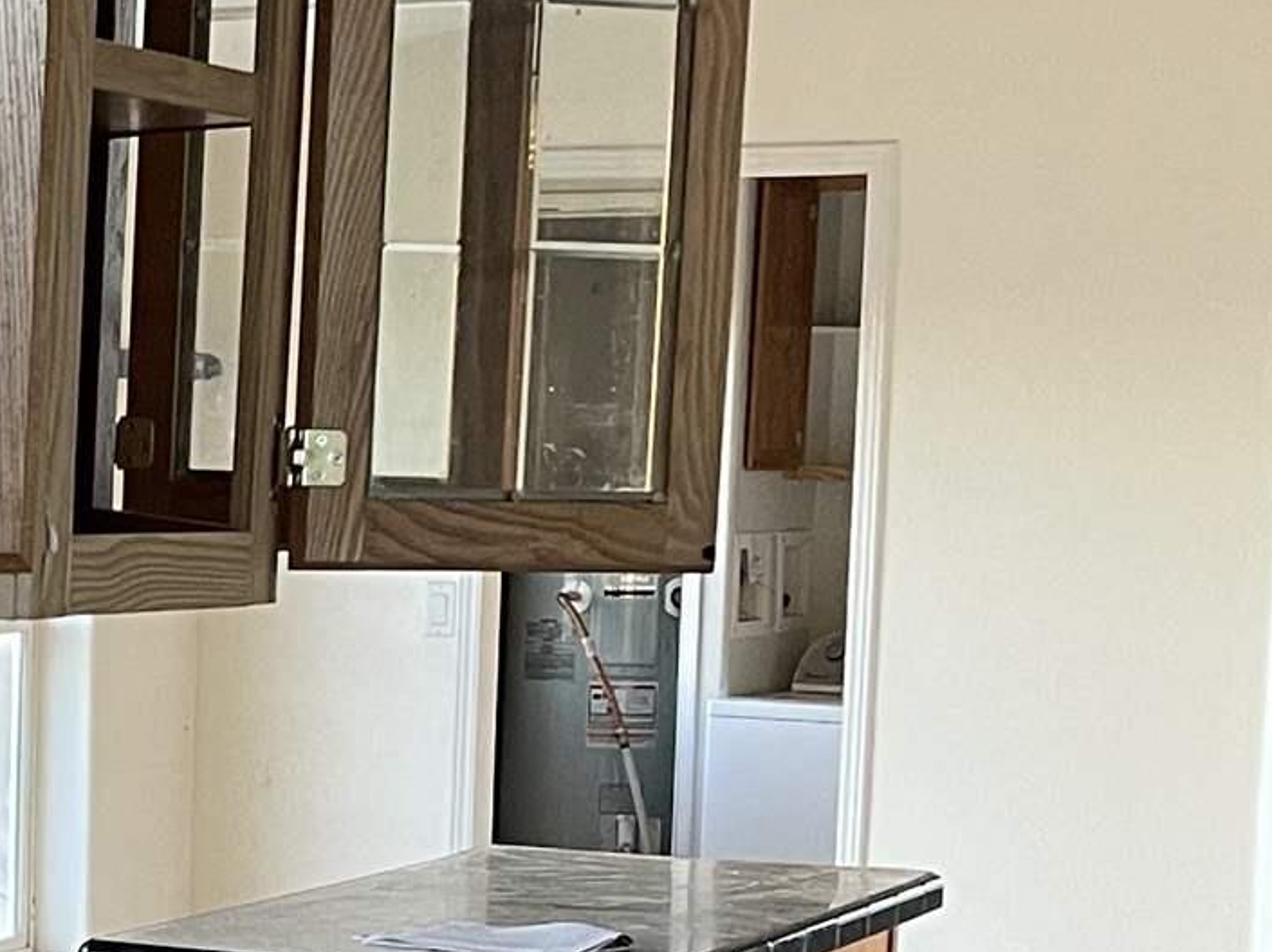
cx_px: -337
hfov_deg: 17.1
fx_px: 4003
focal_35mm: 109
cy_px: 903
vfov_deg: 13.4
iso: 160
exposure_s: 1/60
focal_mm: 5.1
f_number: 1.6
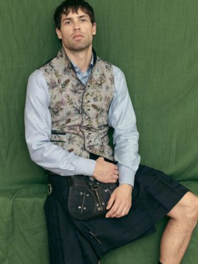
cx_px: 97
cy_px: 138
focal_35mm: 70
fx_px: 534
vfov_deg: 27.8
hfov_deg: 21.0
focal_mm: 80
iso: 800
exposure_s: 1/400
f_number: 4
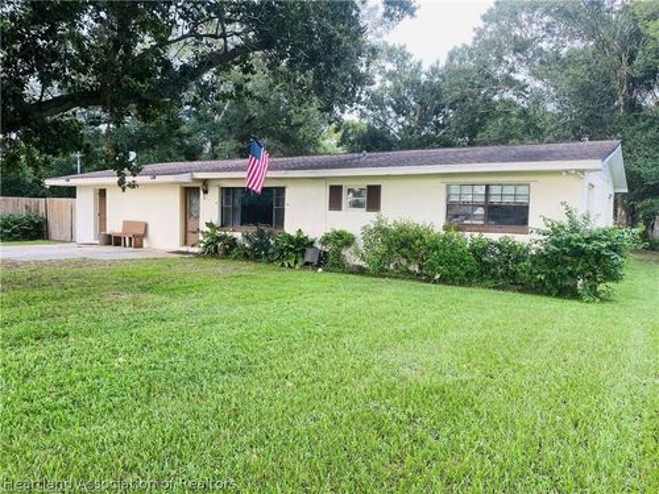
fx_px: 495
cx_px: 330
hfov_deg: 67.3
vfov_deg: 53.1
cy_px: 247
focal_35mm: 26
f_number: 1.8
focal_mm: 4.25
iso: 80
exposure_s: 1/122
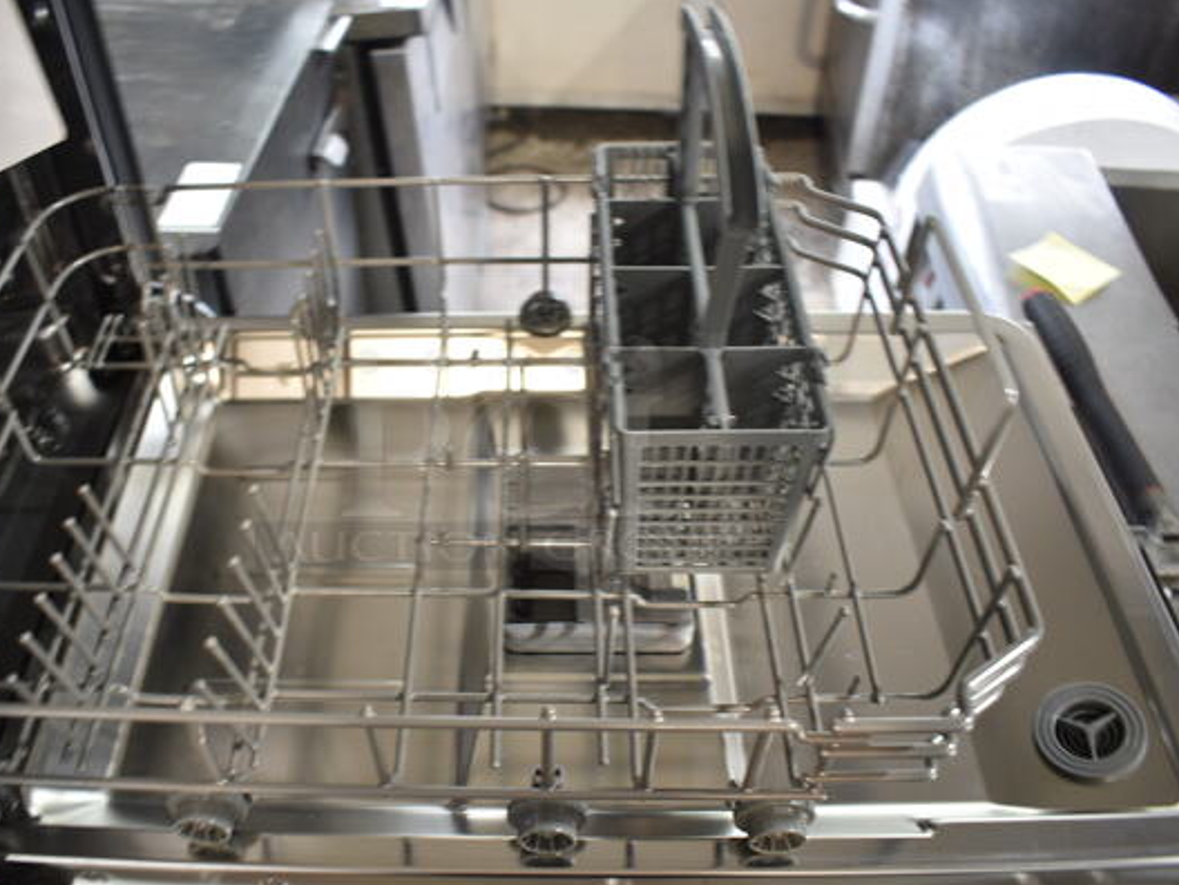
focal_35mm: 30
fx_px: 1022
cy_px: 451
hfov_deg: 59.7
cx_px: 505
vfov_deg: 46.8
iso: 400
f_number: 3.5
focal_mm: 18
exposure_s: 1/30
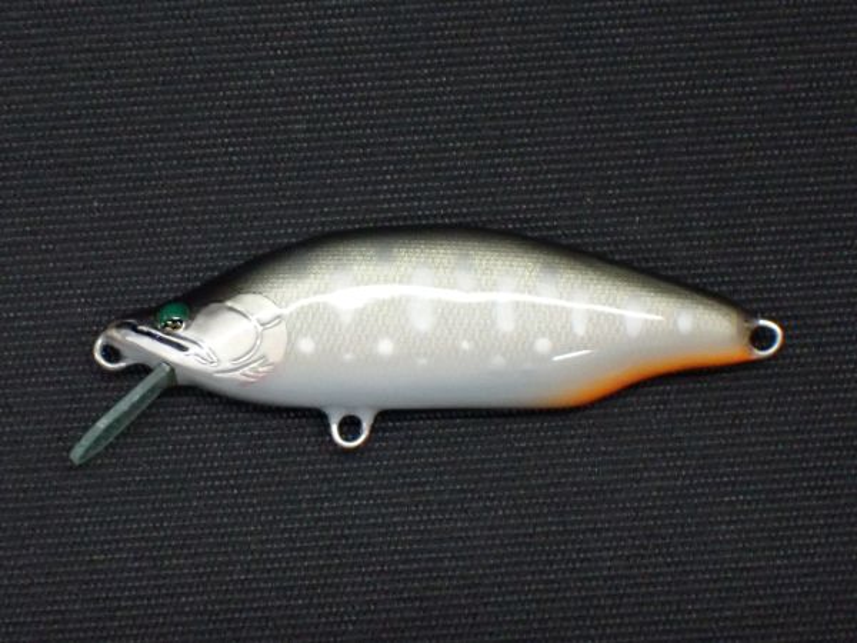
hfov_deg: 27.4
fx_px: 1758
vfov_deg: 20.7
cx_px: 428
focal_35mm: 71
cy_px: 322
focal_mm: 12.73
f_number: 3.9
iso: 800
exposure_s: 1/100
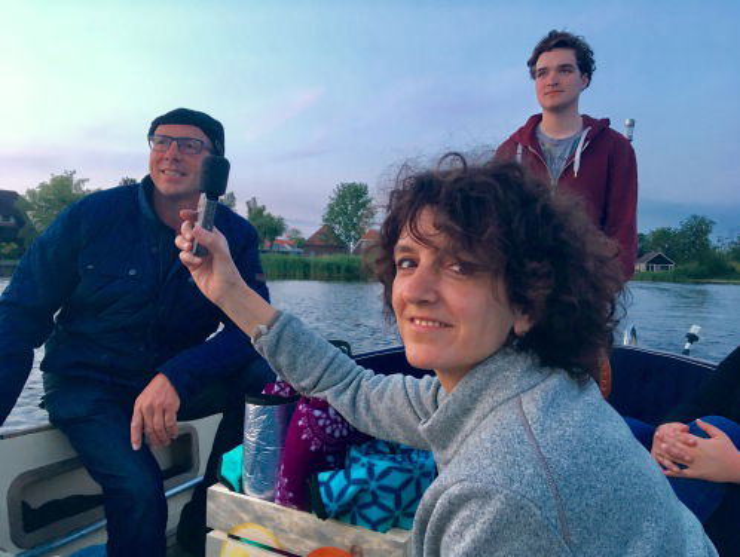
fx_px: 621
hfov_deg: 61.6
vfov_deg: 48.3
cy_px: 278
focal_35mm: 29
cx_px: 370
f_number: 2.2
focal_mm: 4.15
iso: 100
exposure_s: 1/33
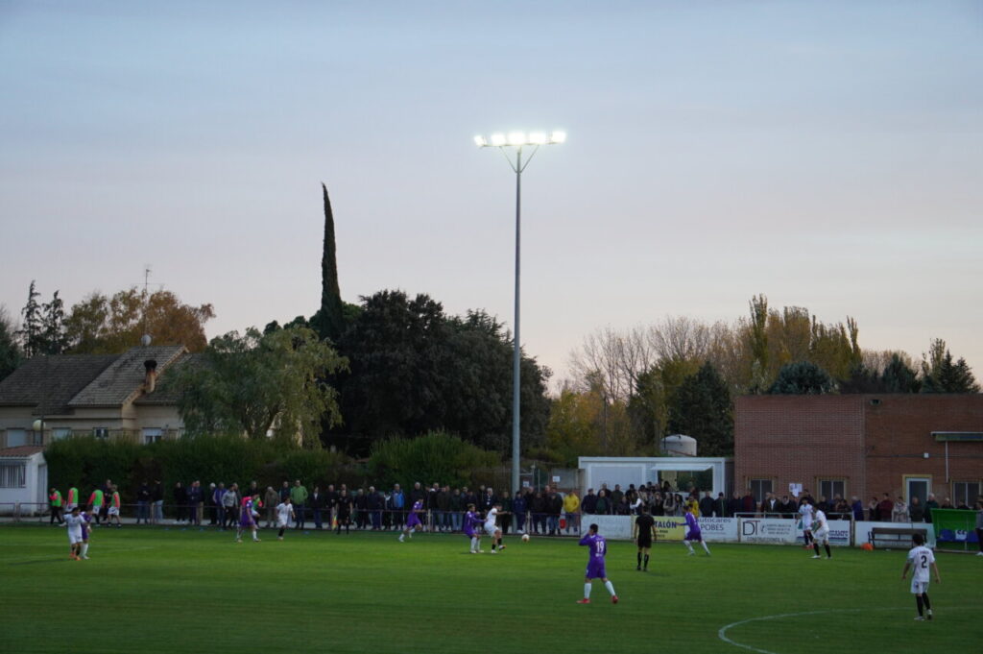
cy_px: 327
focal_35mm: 82
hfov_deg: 24.6
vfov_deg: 16.5
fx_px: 2251
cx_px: 492
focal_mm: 55
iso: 800
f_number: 4.5
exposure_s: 1/160
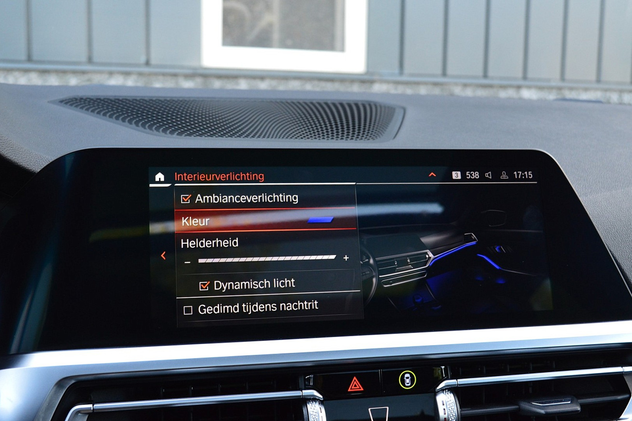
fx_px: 711
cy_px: 210
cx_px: 316
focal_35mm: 40
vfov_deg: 33.0
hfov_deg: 47.9
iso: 800
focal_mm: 27
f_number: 7.1
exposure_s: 1/60
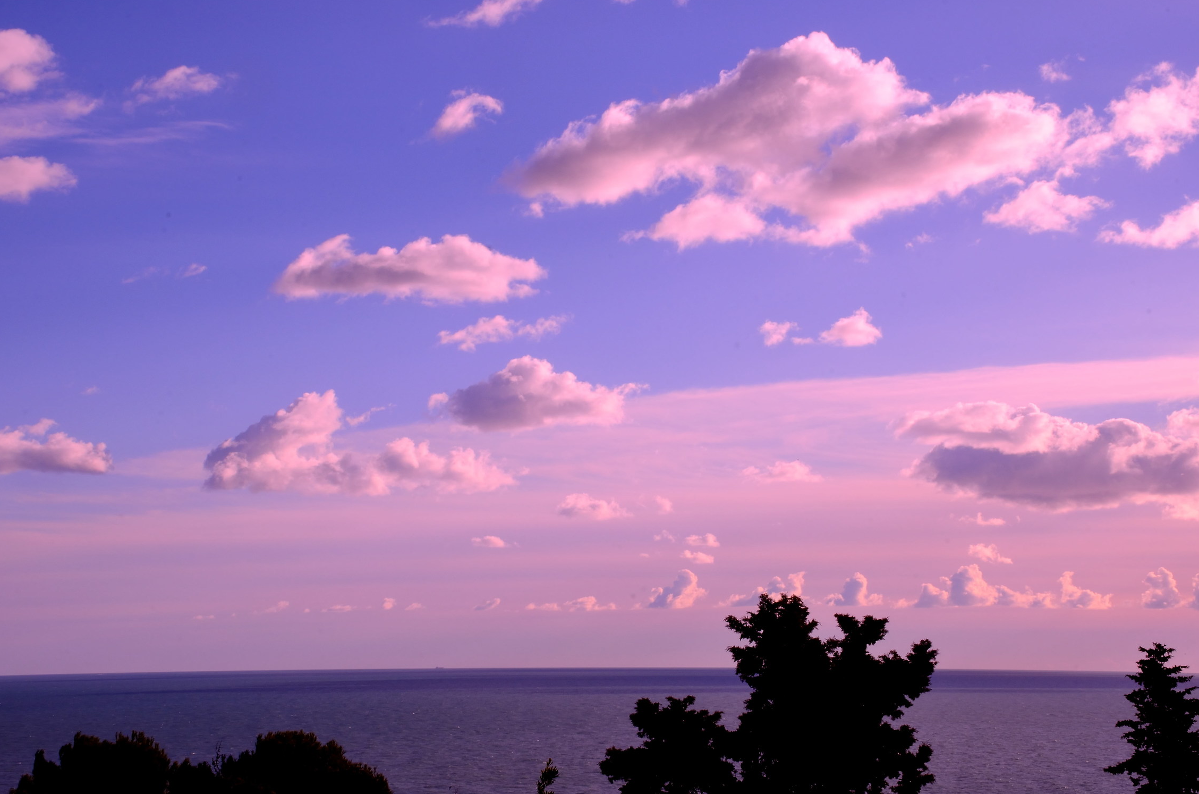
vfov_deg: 20.2
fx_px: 2226
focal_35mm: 67
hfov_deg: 30.1
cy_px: 394
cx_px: 592
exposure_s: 1/60
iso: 100
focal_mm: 42
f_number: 29
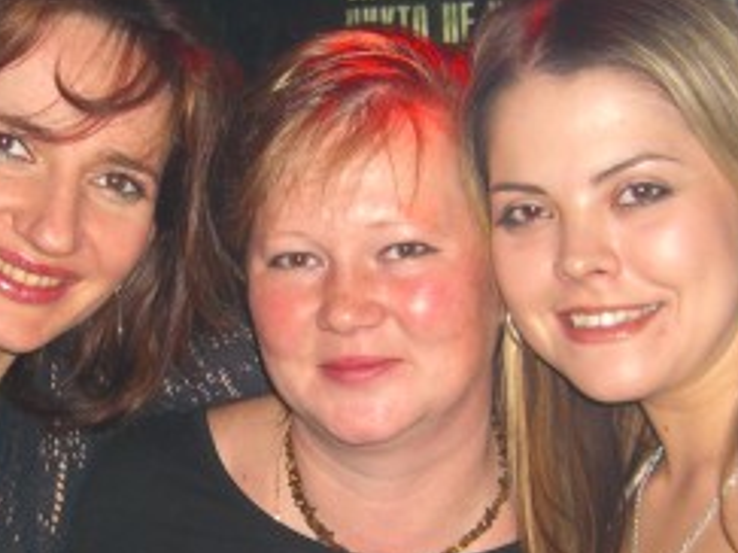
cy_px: 477
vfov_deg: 15.6
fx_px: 2003
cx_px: 279
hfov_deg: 20.8
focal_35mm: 94
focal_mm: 7.9
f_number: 2.8
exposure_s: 1/60
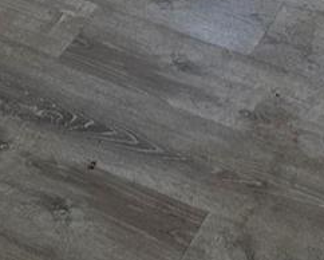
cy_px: -342
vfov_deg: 11.3
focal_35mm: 116
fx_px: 1113
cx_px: 43
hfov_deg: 16.4
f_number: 1.78
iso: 320
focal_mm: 6.86
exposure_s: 1/60
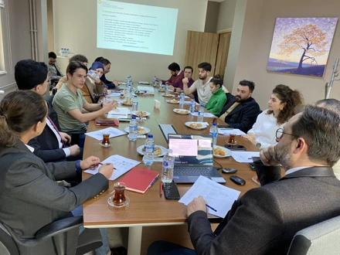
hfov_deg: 67.3
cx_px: 170
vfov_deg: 53.1
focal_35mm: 26
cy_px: 128
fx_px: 255
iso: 160
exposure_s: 1/50
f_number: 1.8
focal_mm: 4.25
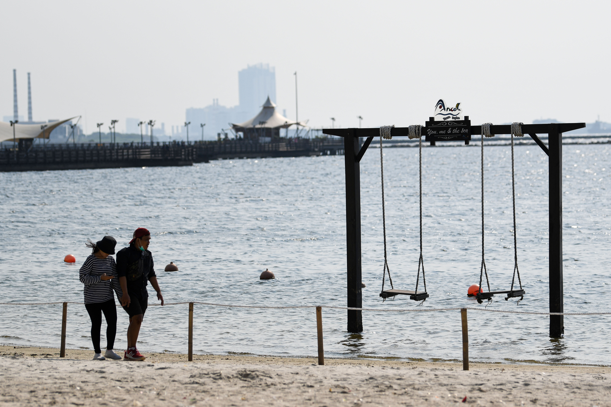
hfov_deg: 13.4
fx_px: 2597
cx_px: 306
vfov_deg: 9.0
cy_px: 204
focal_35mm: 153
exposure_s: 1/6400
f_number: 2.8
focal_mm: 102
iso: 100
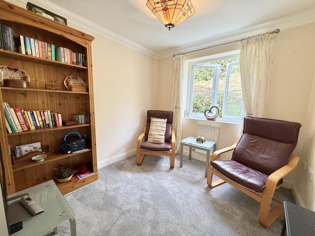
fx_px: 127
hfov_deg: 102.1
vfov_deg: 85.7
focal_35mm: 14
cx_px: 158
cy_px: 118
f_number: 2.2
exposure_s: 1/100
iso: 100
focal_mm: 2.22
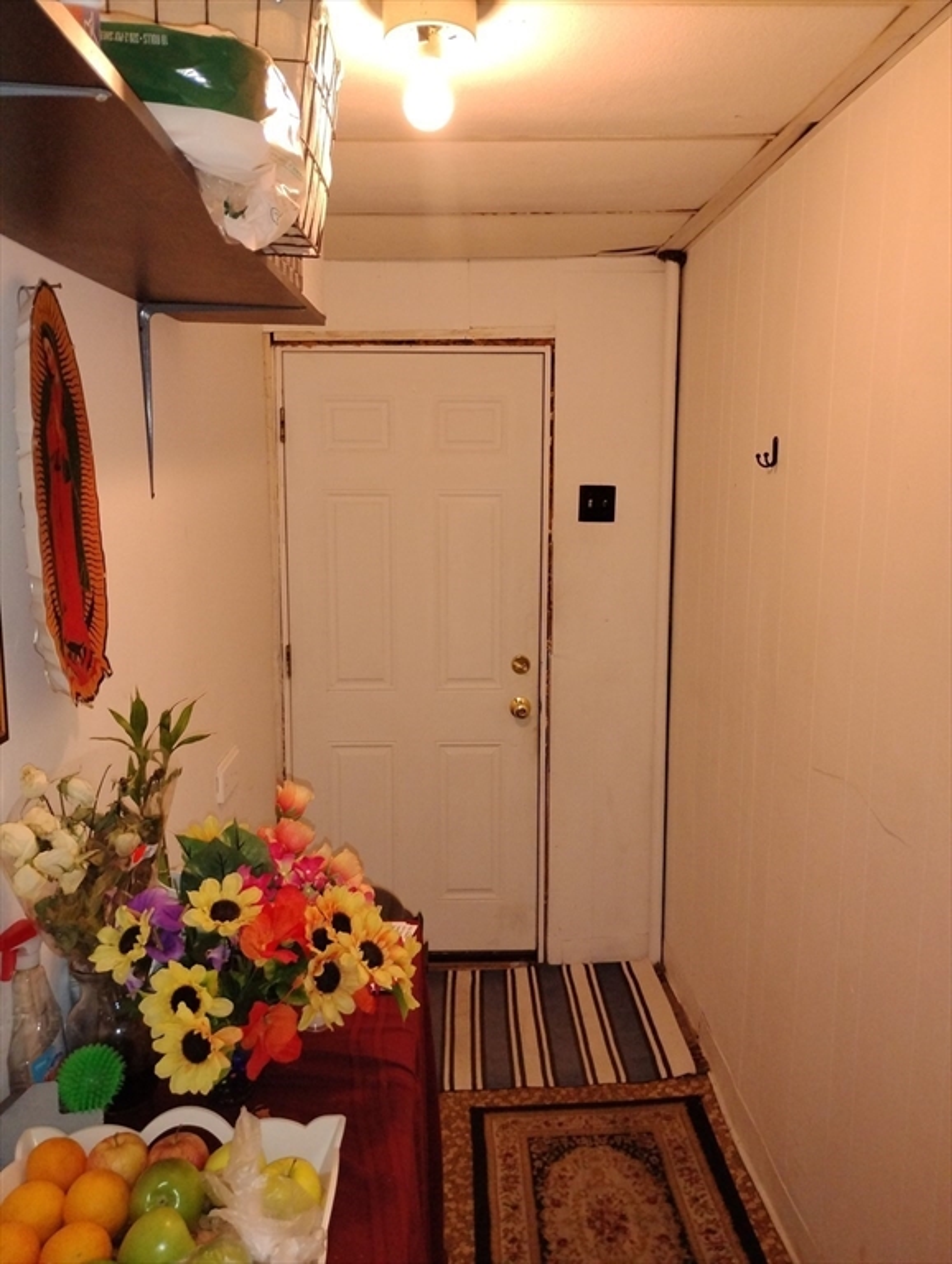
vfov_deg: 63.4
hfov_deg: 49.8
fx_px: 1024
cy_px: 632
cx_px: 476
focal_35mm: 28
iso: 950
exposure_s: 1/40
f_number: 1.8
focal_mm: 4.26
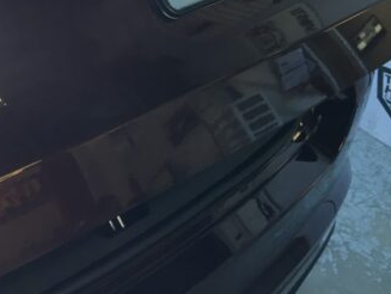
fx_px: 701
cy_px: 17
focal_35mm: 62
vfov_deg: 23.0
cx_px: 39
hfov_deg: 29.9
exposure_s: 1/30
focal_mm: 4.15
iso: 50
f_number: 2.2
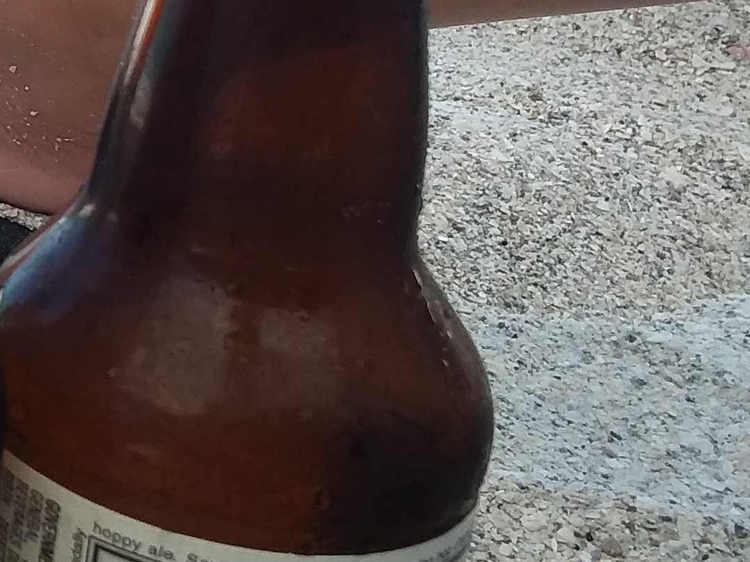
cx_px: -280
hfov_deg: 21.2
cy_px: 67
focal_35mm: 82
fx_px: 1776
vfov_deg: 17.7
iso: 40
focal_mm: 2.91
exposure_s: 1/724
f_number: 1.9
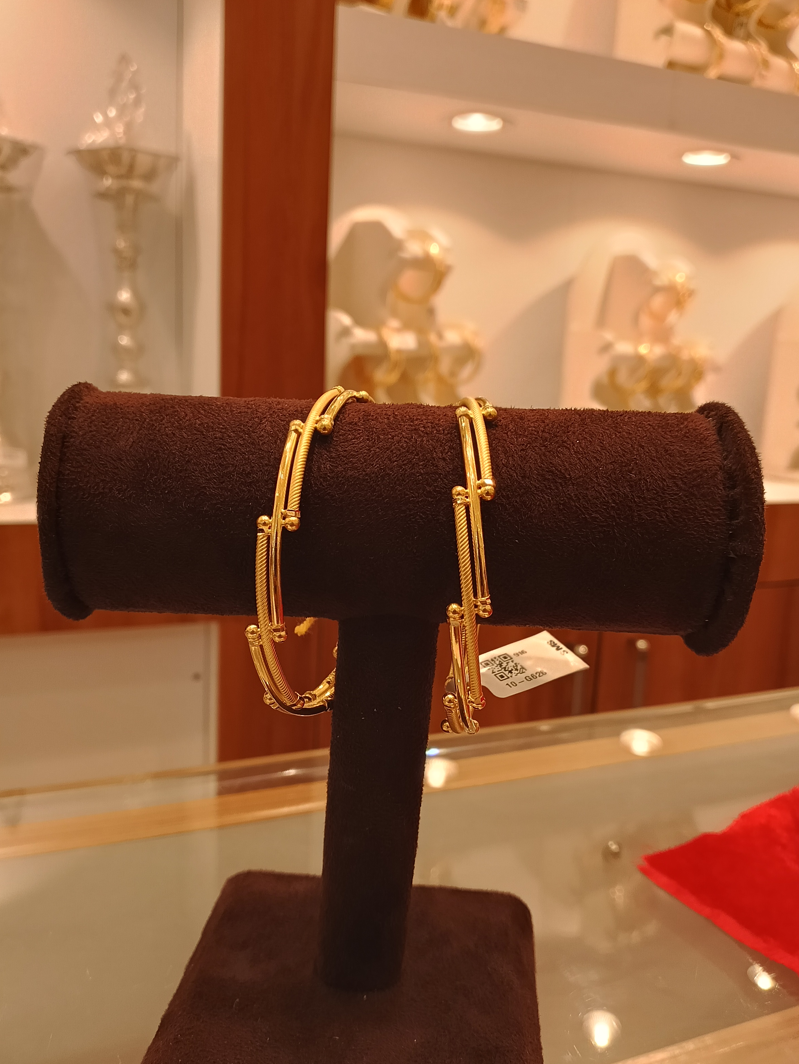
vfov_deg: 63.4
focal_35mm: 28
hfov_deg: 49.8
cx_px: 402
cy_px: 548
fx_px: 862
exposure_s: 1/100
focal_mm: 3.61
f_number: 1.8
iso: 64
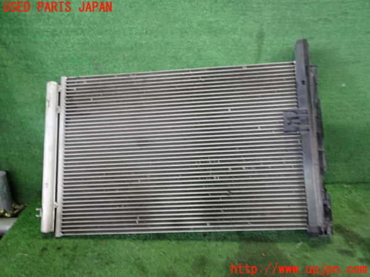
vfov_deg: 46.8
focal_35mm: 30
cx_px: 185
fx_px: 321
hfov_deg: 60.0
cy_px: 138
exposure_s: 1/30
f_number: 2.3
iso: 320
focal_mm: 5.4
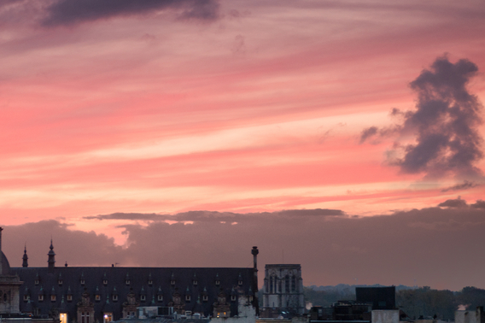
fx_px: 2747
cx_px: 114
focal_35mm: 204
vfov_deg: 6.7
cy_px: 176
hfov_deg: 10.1
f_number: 2.8
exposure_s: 1/125
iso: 800
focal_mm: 116
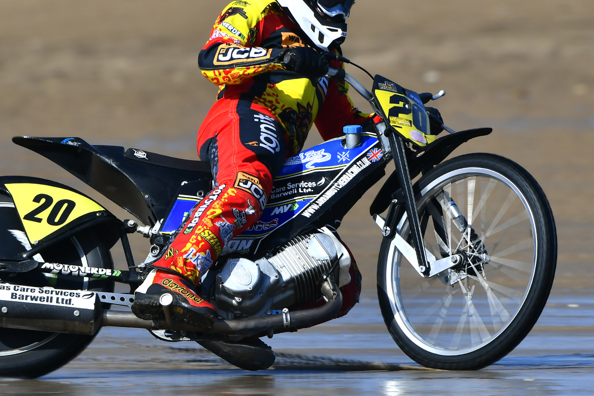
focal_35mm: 1102
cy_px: 197
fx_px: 18177
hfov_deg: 1.9
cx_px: 211
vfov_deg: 1.2
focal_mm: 490
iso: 250
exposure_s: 1/640
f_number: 7.1
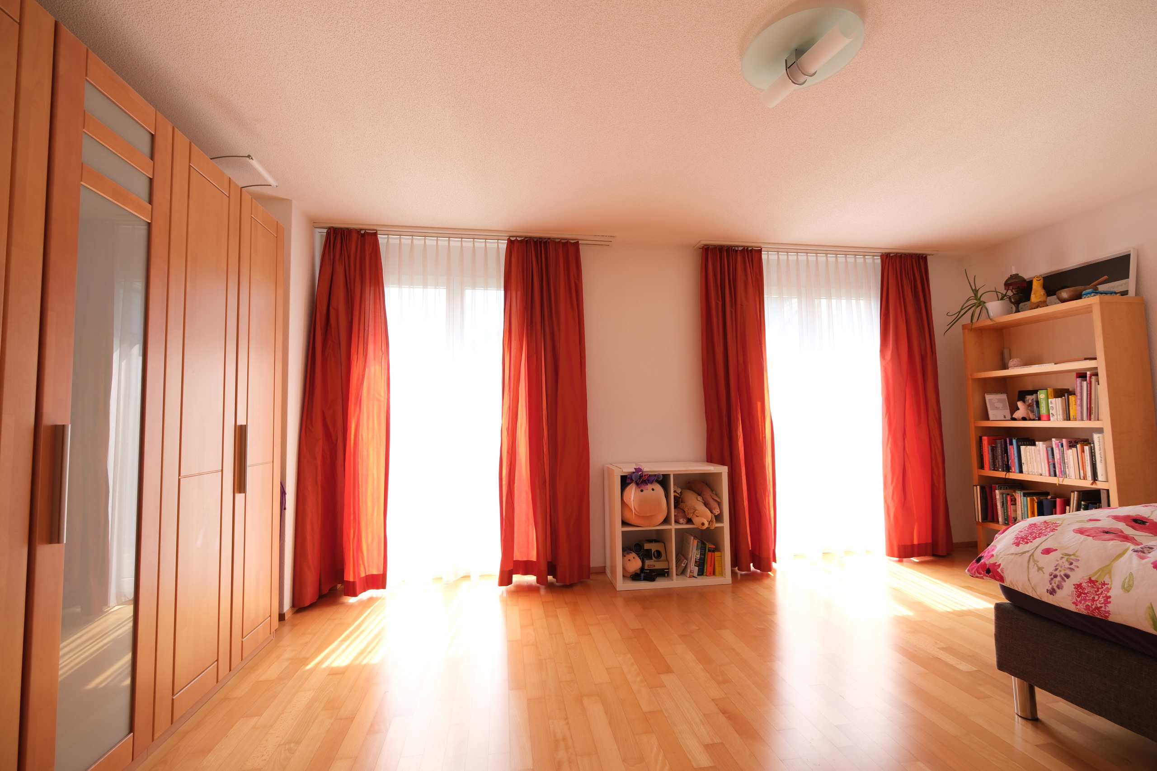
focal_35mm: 15
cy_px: 386
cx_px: 578
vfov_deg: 77.3
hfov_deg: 100.4
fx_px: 482
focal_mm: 10
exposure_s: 1/60
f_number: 4
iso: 125
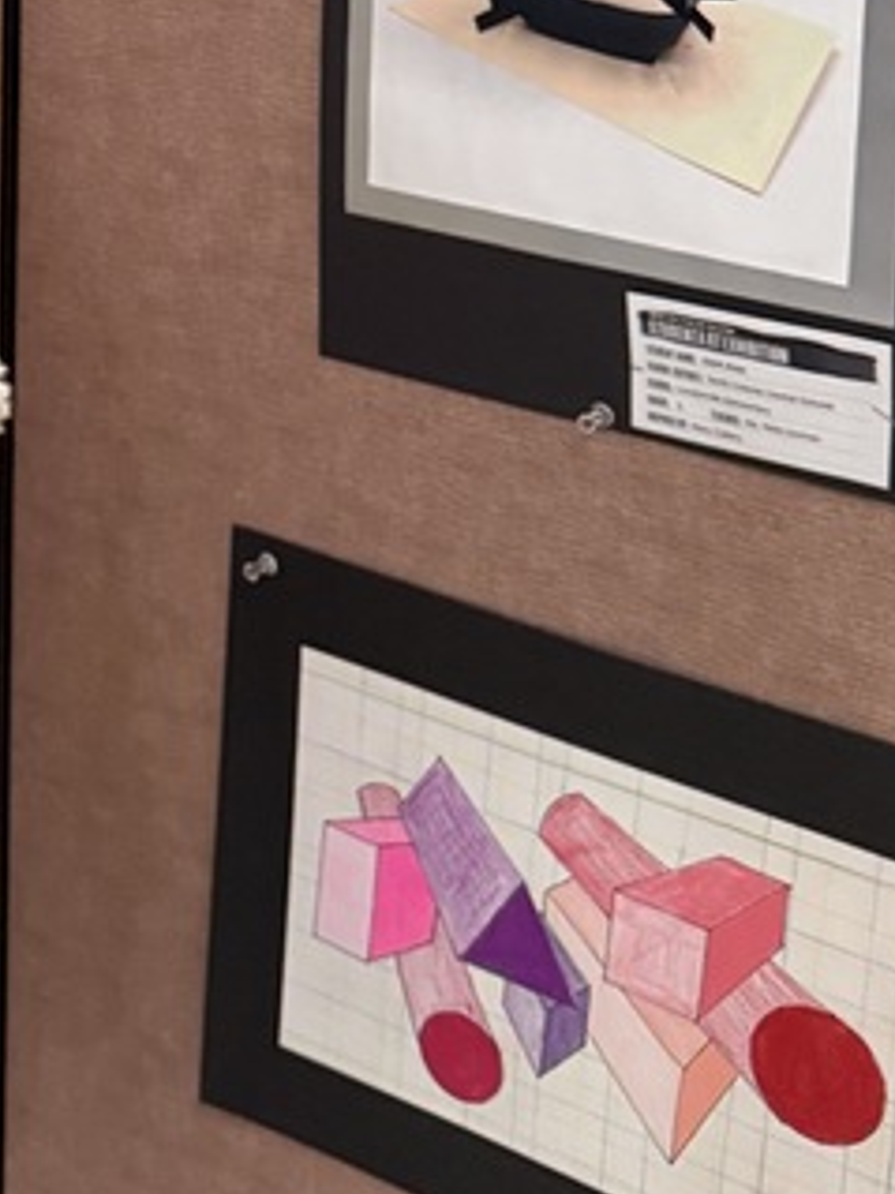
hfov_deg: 18.3
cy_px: -116
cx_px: -131
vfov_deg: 23.8
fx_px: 2656
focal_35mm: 77
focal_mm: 6.76
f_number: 1.78
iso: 640
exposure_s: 1/60
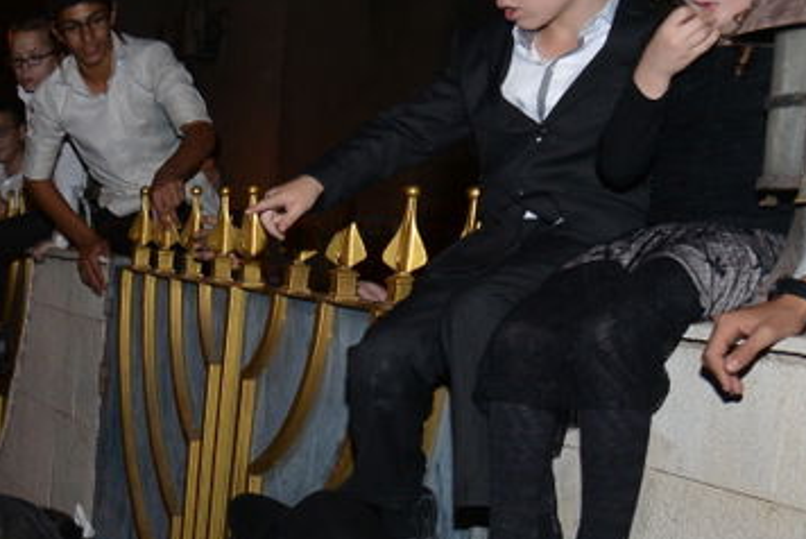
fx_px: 1546
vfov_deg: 19.3
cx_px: -220
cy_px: 513
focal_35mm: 69
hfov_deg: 25.5
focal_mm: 24
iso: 800
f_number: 5.6
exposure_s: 1/160
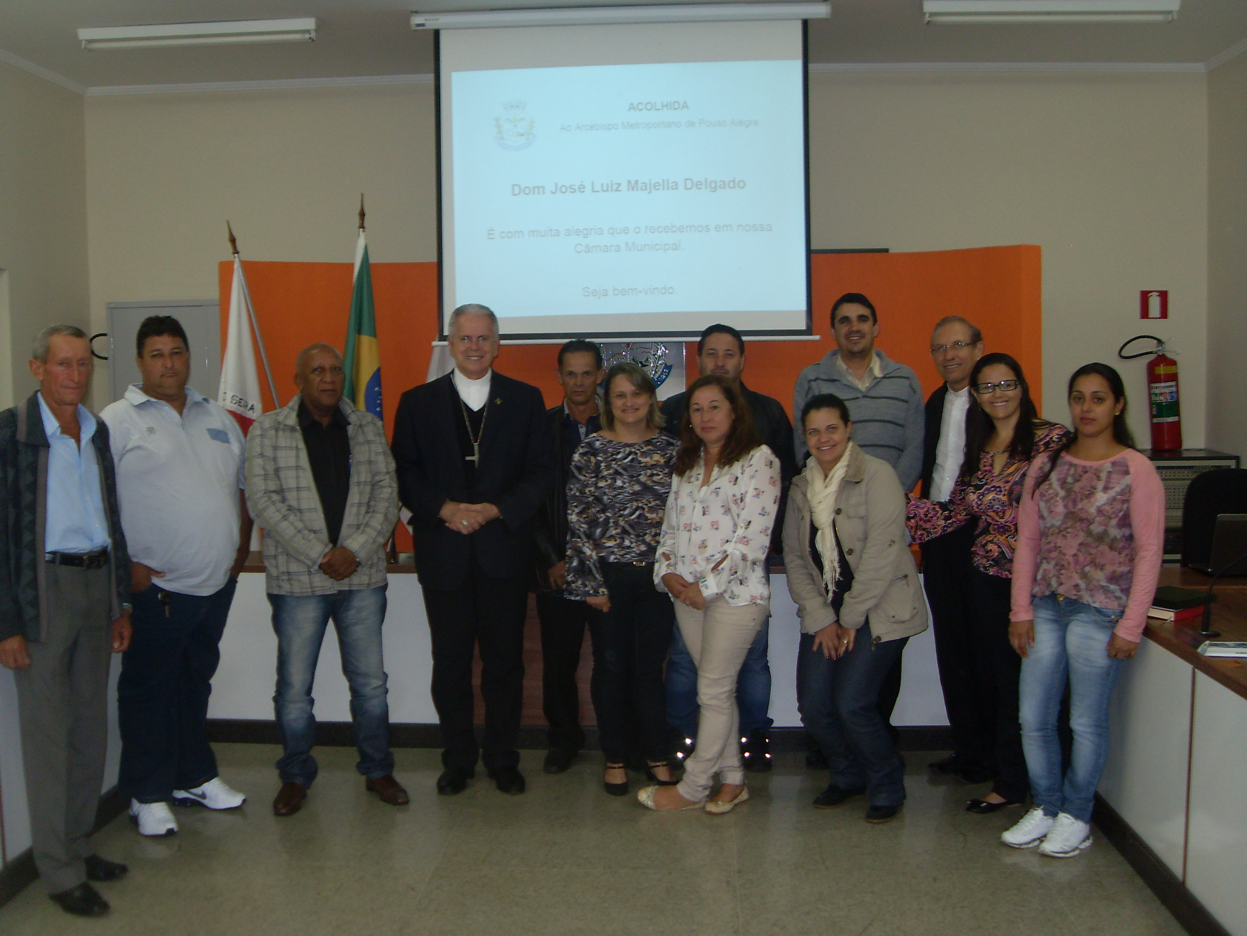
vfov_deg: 38.7
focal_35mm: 37
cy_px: 468
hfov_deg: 50.1
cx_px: 624
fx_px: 1333
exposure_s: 1/45
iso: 100
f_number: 2.8
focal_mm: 6.3
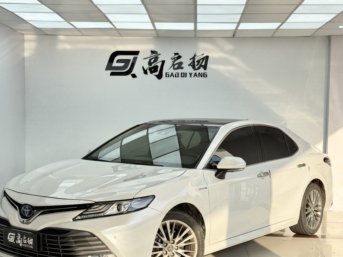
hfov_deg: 33.8
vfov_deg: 25.6
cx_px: 165
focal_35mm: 57
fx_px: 565
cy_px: 142
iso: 64
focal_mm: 6.76
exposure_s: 1/1427
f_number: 1.78
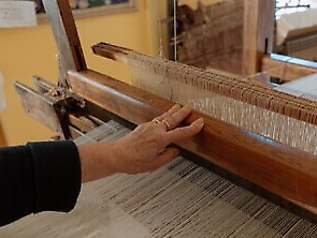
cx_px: 203
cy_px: 160
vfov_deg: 34.9
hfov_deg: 45.2
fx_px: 376
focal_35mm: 41
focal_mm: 28
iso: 320
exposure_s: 1/125
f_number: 2.8
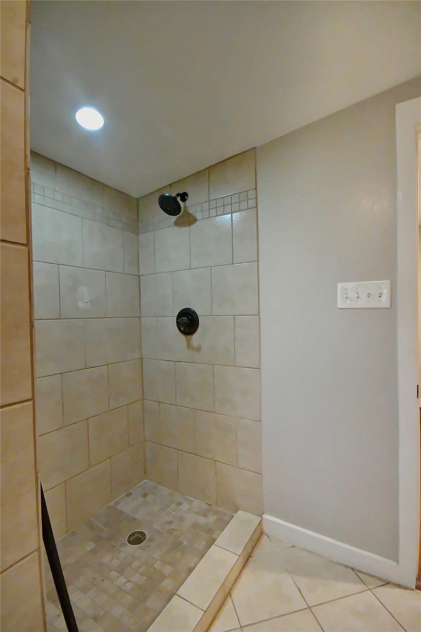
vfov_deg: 100.4
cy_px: 316
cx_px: 210
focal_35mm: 15
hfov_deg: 77.3
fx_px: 263
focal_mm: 10
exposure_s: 1/200
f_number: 9
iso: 16000
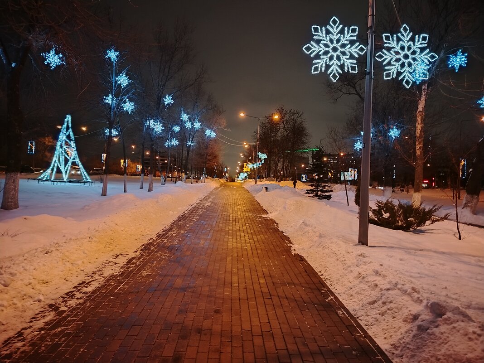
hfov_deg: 71.6
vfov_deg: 56.8
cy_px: 182
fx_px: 336
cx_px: 242
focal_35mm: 24
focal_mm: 5.25
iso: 1225
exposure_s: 1/25
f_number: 1.75
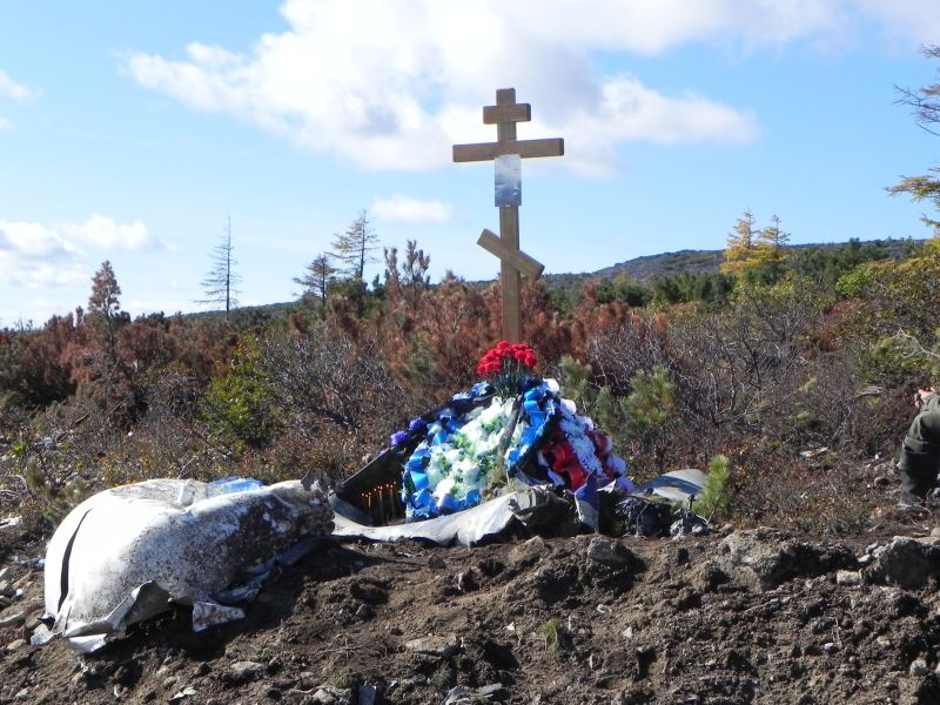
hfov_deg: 29.4
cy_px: 352
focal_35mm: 66
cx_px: 470
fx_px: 1792
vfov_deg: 22.3
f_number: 7.1
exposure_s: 1/323
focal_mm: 11.8
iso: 160
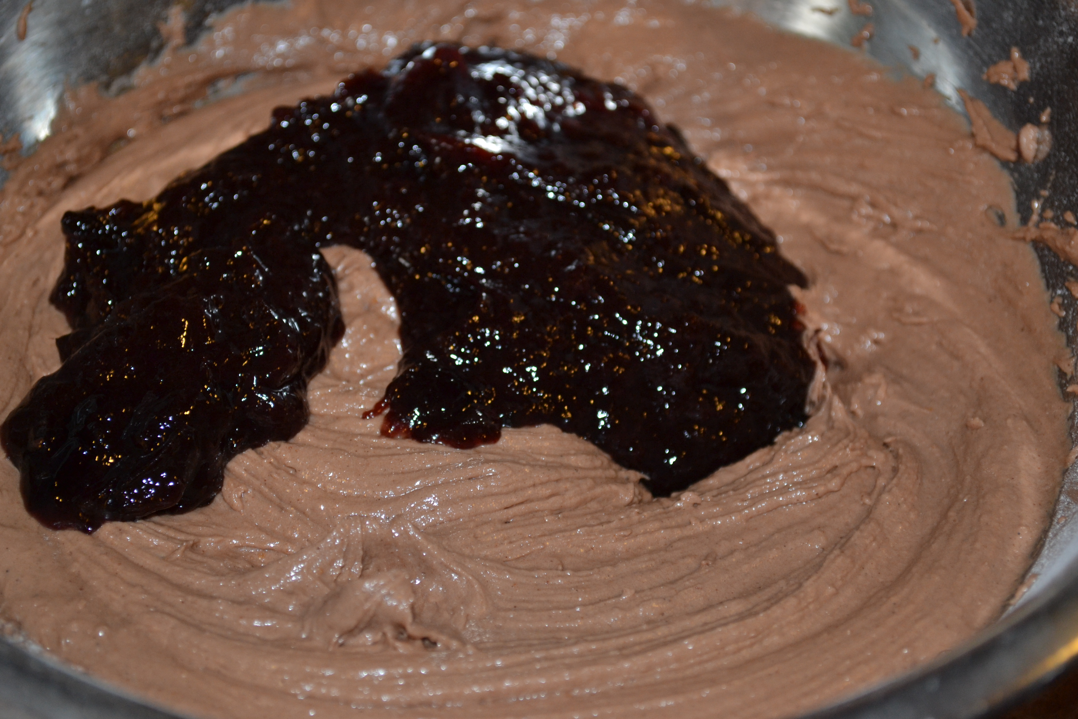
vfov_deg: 19.7
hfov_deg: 29.2
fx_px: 2066
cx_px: 539
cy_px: 360
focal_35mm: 69
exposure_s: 1/60
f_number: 5.3
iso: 720
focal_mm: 46
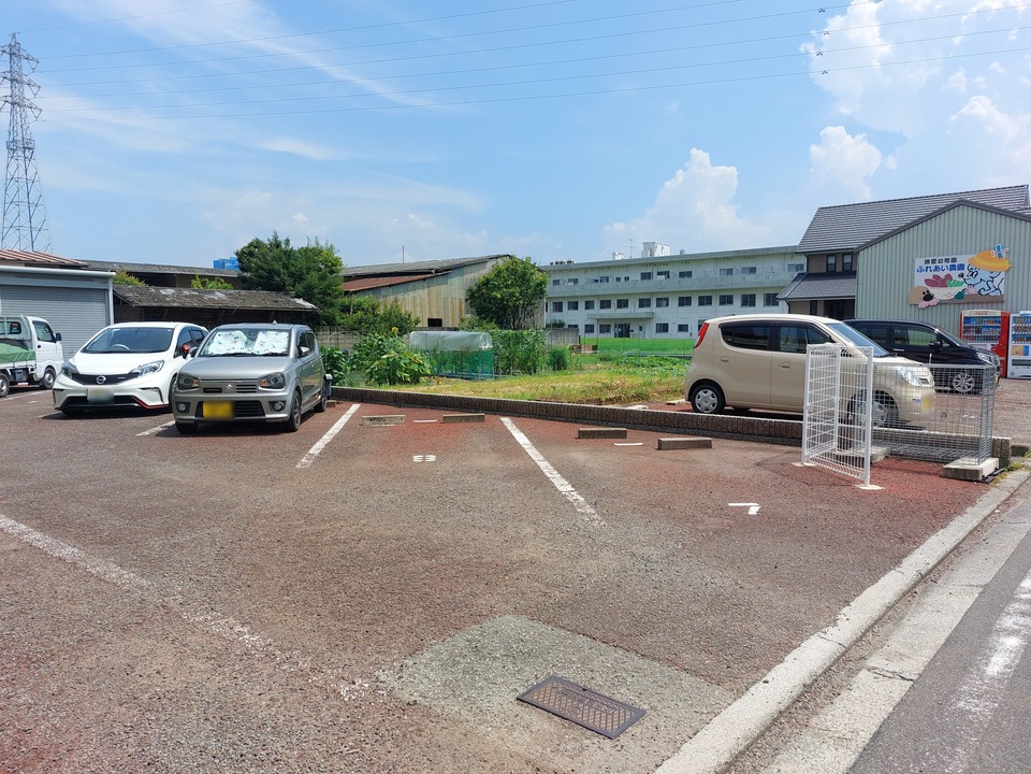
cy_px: 387
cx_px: 516
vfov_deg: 56.8
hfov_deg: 71.6
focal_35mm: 24
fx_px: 715
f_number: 1.8
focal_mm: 5.23
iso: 25
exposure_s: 1/1042
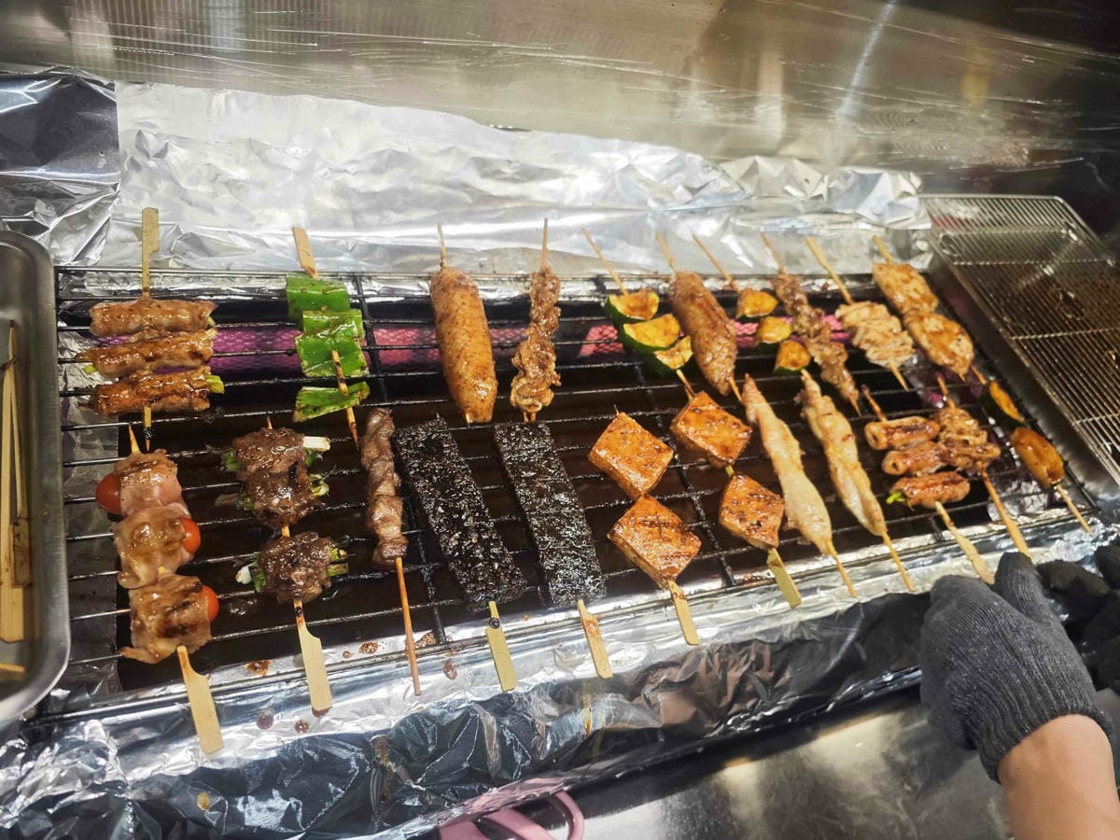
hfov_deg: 73.9
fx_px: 744
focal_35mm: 23
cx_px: 560
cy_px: 420
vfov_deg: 58.9
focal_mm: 8.72
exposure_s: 1/600
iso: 640
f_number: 2
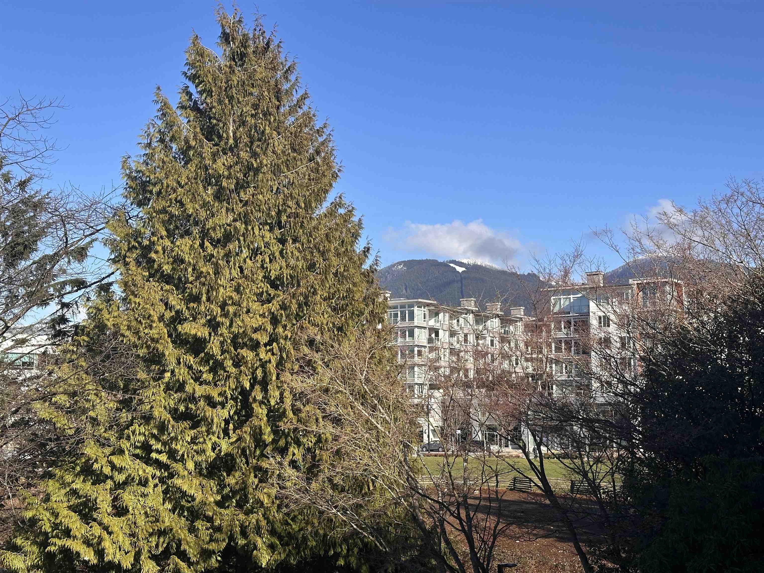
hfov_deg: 39.7
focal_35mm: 48
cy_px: 286
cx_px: 382
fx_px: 1059
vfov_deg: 30.3
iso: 64
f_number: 1.78
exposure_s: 1/2890
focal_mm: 6.86
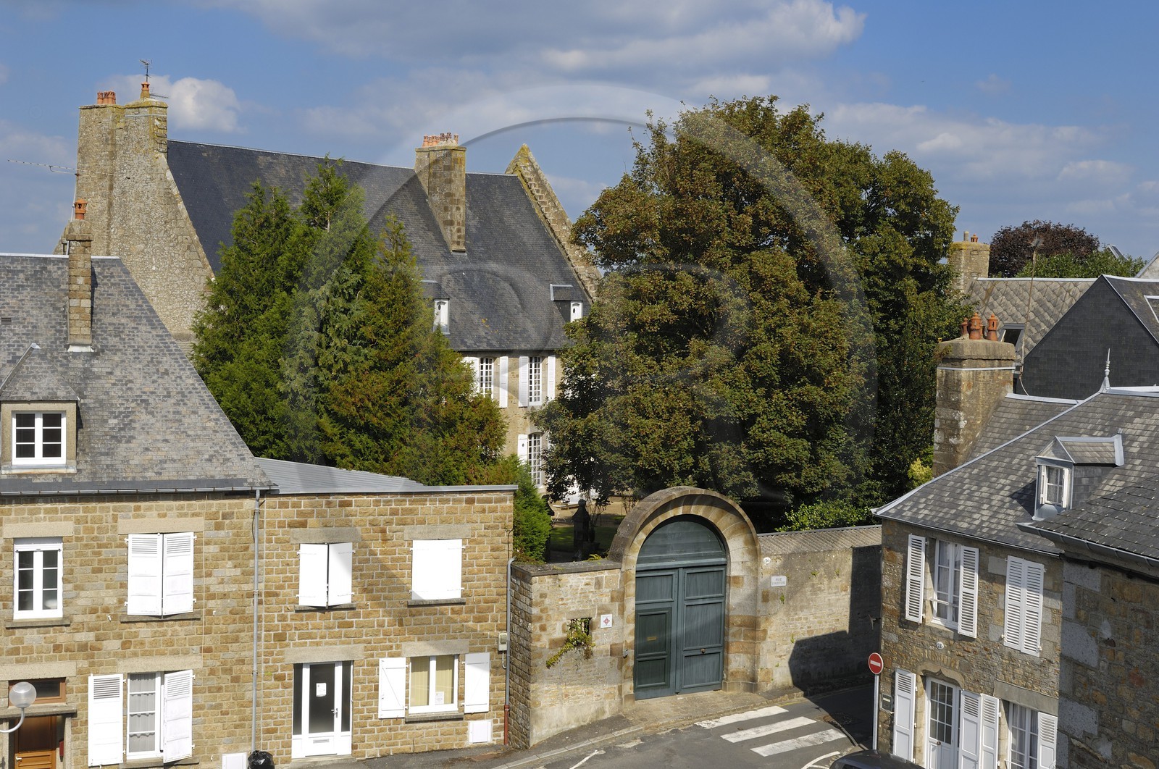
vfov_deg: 28.0
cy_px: 384
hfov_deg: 41.2
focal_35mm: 48
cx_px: 580
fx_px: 1543
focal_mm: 32
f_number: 9.5
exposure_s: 1/160
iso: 100
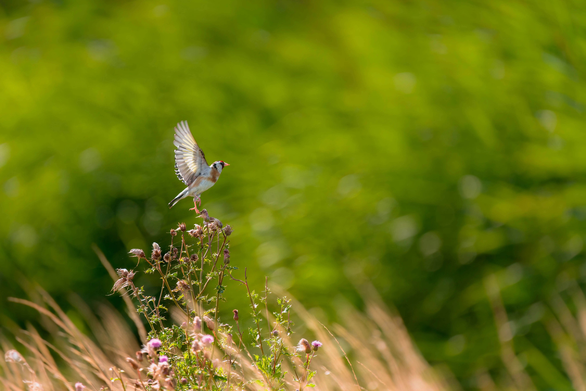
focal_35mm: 600
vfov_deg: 2.3
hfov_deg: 3.4
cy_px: 196
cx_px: 293
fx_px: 9766
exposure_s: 1/2000
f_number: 6.3
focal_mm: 600
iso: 1000
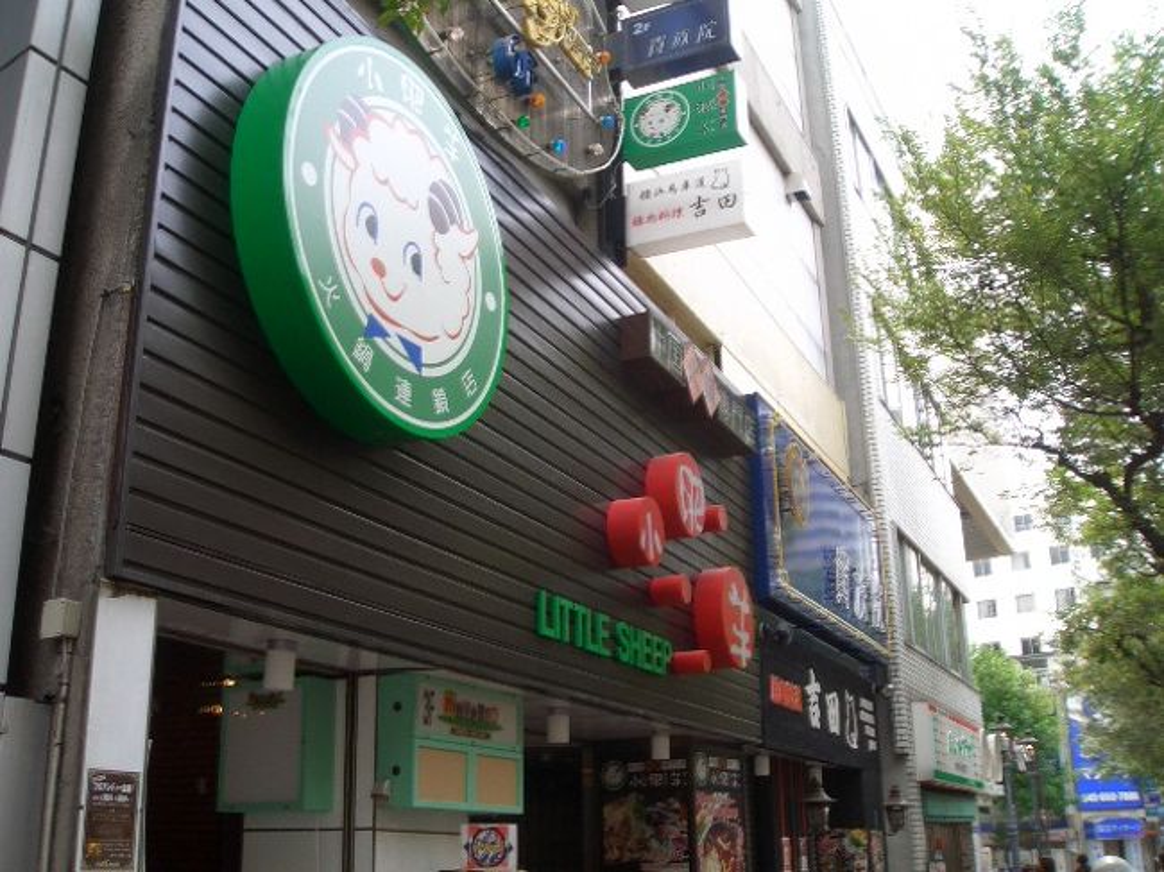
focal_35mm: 36
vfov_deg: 39.6
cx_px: 582
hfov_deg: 51.4
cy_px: 436
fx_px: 1210
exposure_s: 1/125
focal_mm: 4.8
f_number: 4
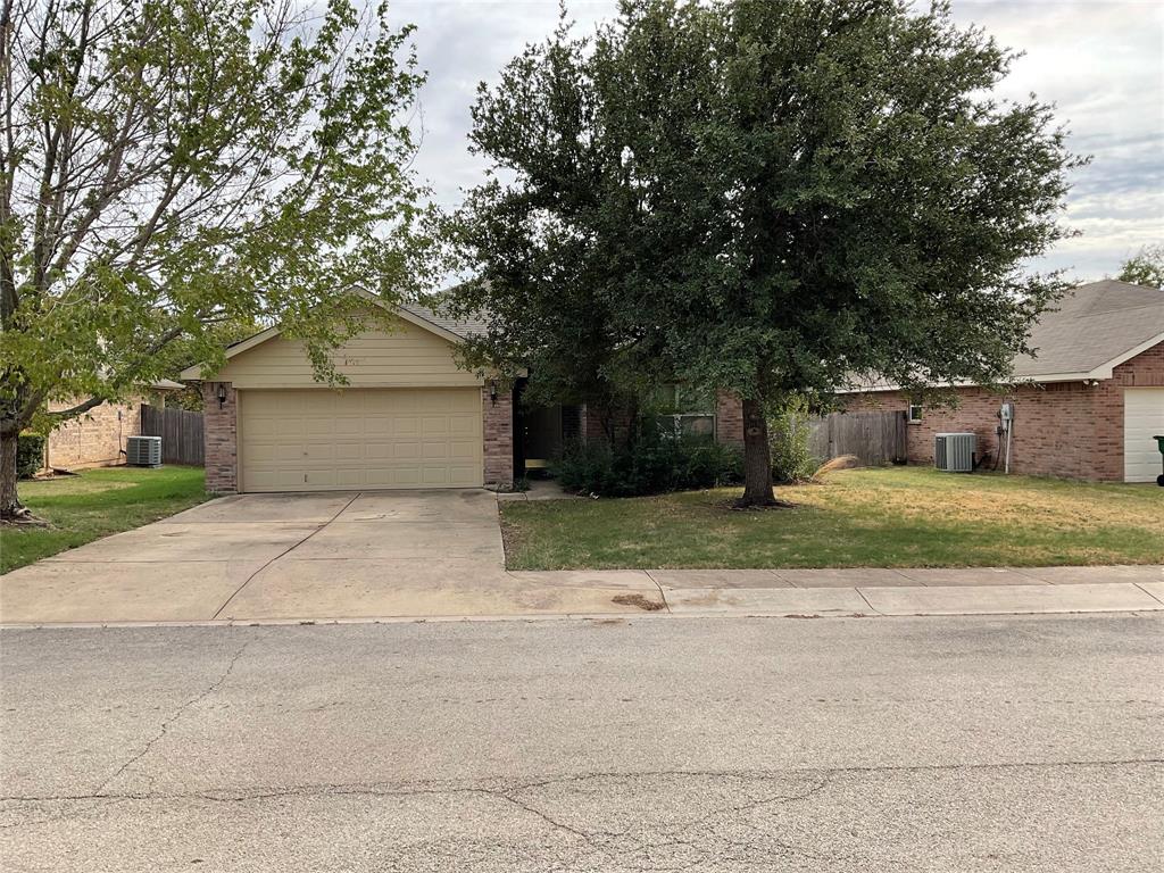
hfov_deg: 61.7
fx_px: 975
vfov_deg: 48.2
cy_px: 436
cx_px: 582
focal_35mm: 29
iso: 16
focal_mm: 3
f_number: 1.8
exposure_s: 1/1250
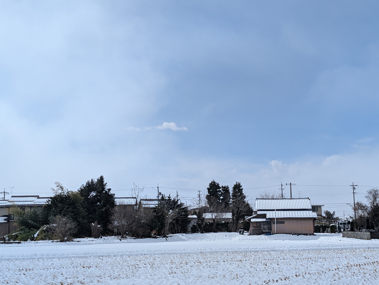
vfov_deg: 29.7
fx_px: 537
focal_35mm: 49
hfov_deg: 38.9
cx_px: 190
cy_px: 142
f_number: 1.68
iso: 25
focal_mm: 6.9
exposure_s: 1/4082
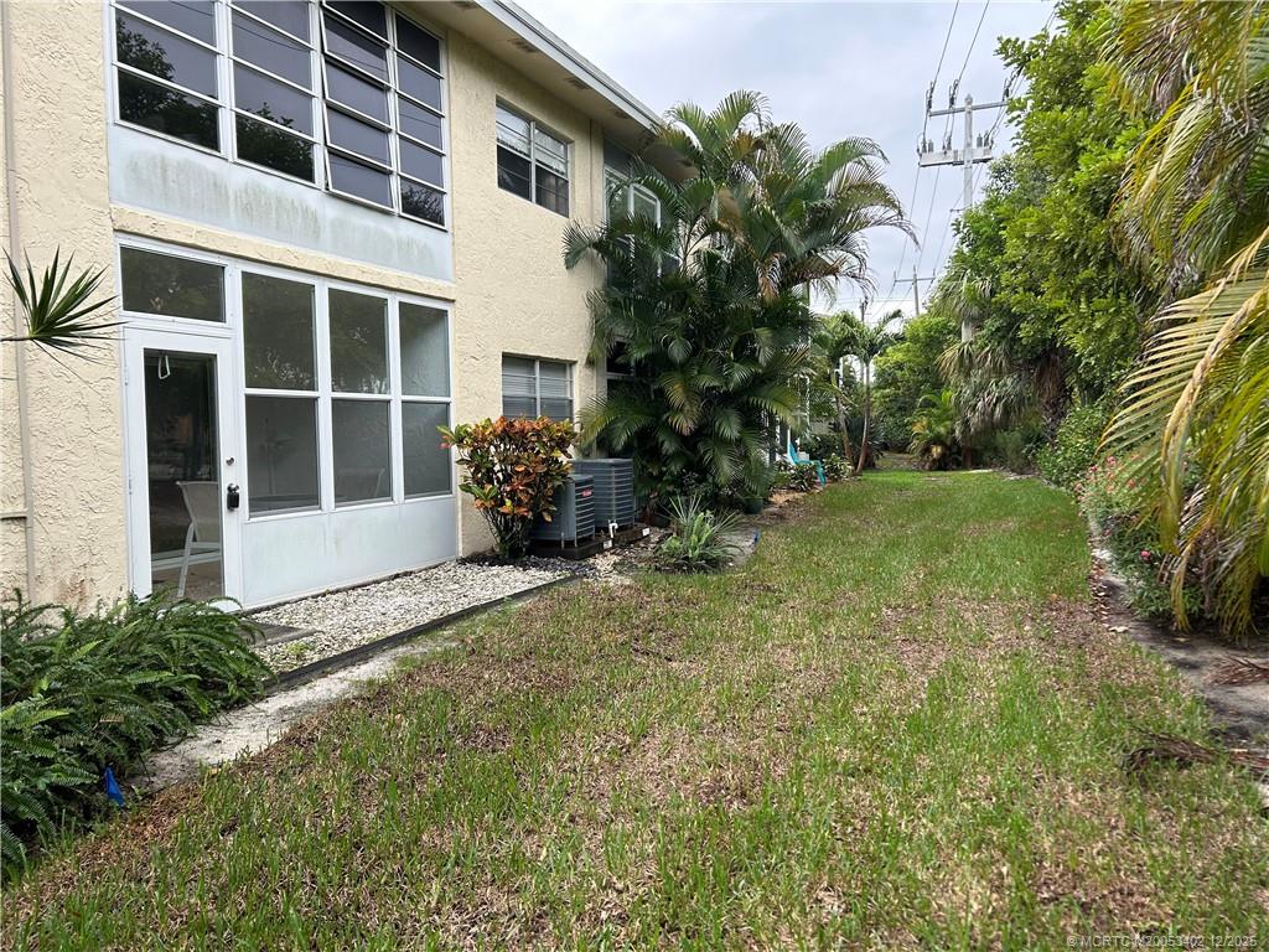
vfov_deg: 53.1
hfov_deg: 67.3
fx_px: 953
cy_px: 476
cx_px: 634
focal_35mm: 26
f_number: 1.5
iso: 40
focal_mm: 5.7
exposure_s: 1/160
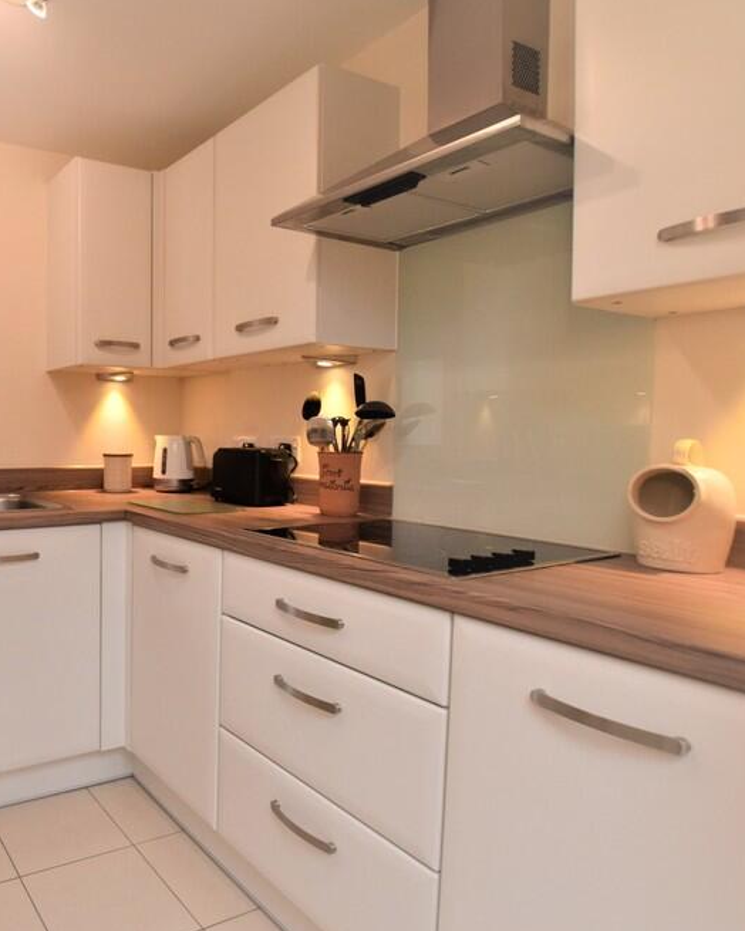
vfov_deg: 75.0
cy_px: 454
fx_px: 606
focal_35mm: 22
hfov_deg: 55.0
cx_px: 77
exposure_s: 1/200
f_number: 4.5
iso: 800
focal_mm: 10
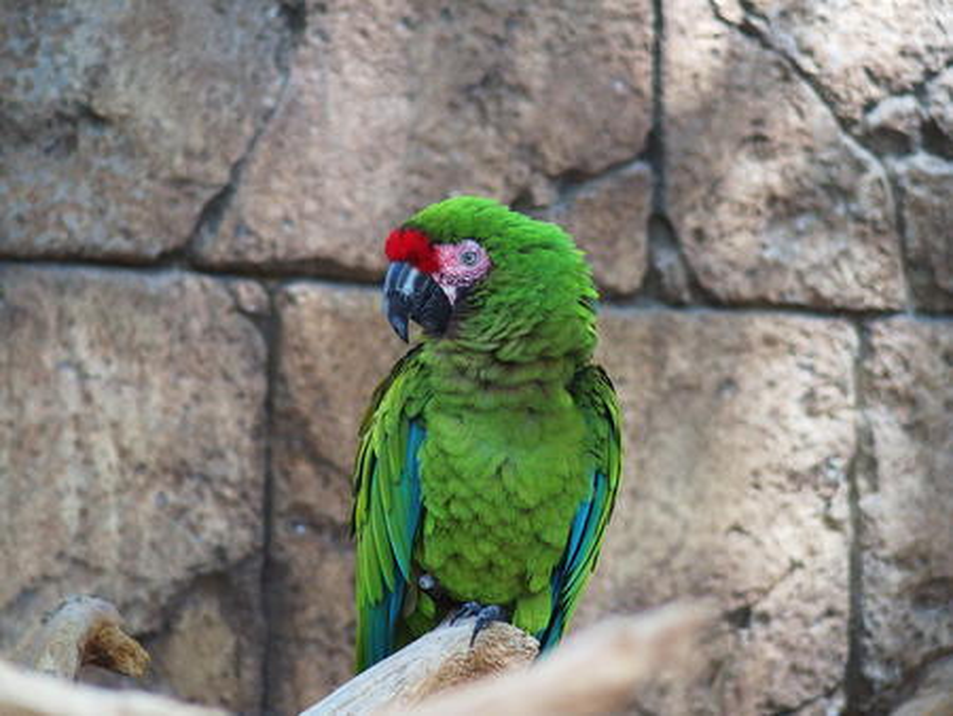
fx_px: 8264
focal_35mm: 300
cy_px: 358
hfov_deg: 6.6
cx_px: 476
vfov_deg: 5.0
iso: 250
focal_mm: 64.3
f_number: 2.8
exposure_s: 1/250
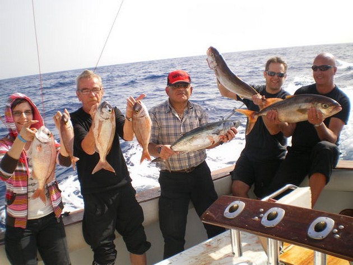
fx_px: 367
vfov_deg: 39.6
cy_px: 132
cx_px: 176
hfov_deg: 51.4
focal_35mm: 36
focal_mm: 6.3
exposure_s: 1/250
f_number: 4.6
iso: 50
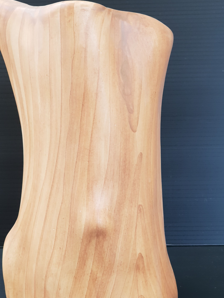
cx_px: 89
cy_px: 165
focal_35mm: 67
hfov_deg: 21.9
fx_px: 578
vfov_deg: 28.9
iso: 100
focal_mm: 6
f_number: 2.4
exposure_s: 1/33
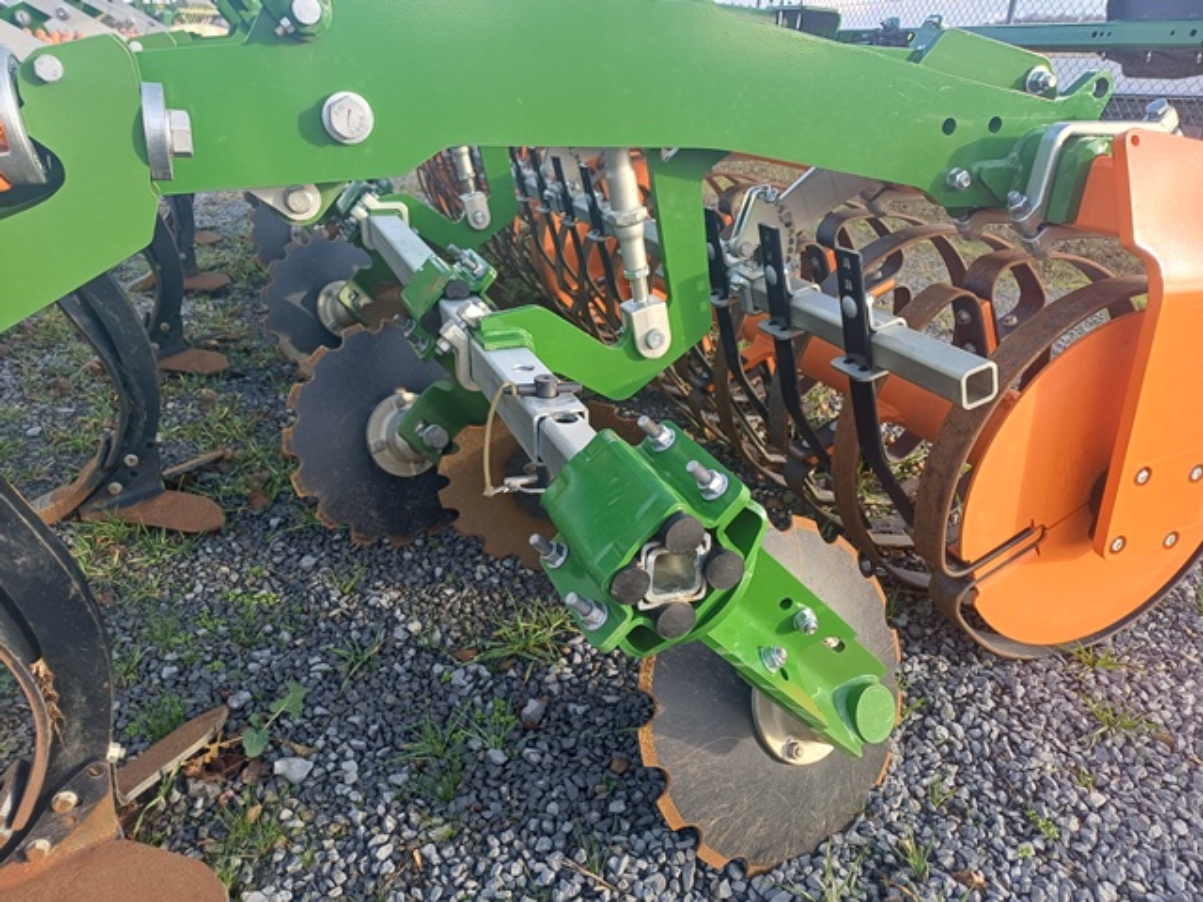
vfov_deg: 54.9
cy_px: 451
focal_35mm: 25
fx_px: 869
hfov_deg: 69.4
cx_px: 602
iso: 50
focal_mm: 4.65
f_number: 1.8
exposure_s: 1/187
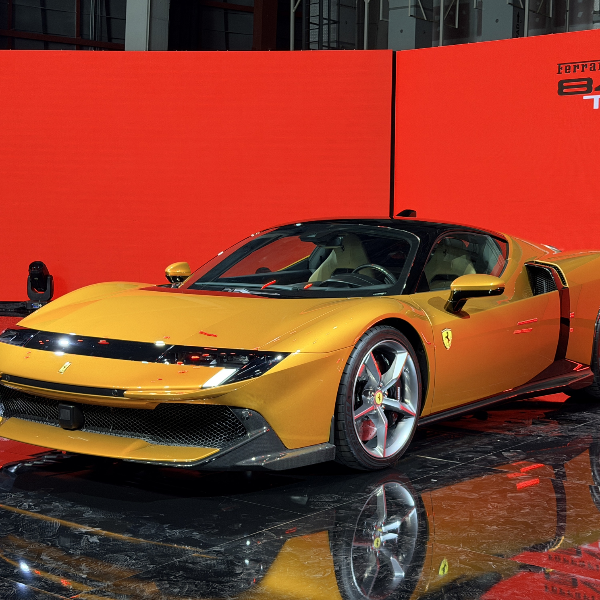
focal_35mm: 57
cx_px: 313
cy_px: 299
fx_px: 1118
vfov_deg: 30.0
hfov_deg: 30.0
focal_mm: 6.76
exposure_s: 1/93
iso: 100
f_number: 1.78
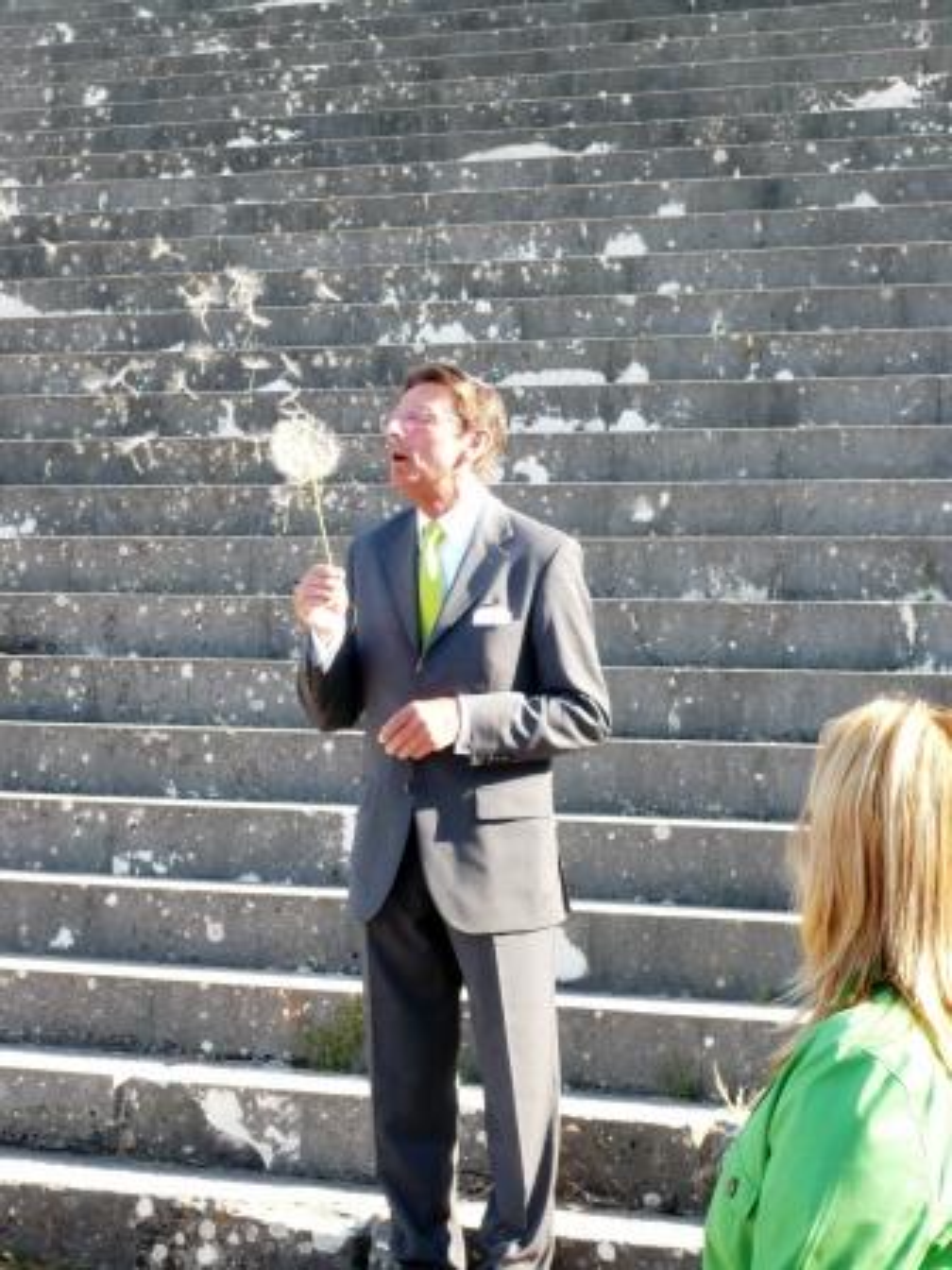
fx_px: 3667
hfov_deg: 14.8
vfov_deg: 19.6
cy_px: 635
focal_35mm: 100
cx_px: 476
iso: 200
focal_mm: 16.4
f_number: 5.6
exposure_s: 1/125
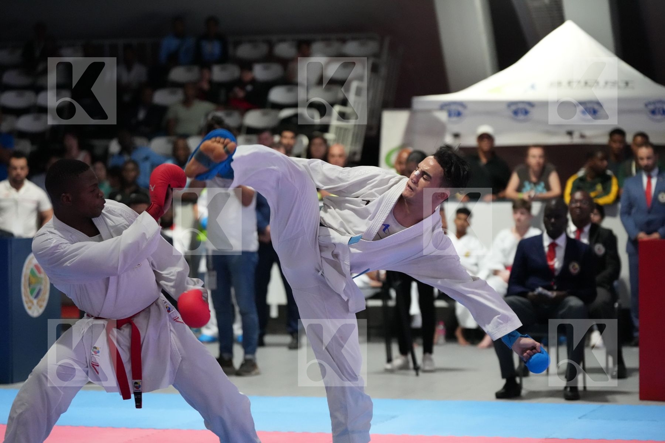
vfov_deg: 12.7
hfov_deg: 18.9
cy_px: 222
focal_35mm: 108
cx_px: 332
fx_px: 1995
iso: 10000
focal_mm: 108
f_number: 2.8
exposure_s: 1/800
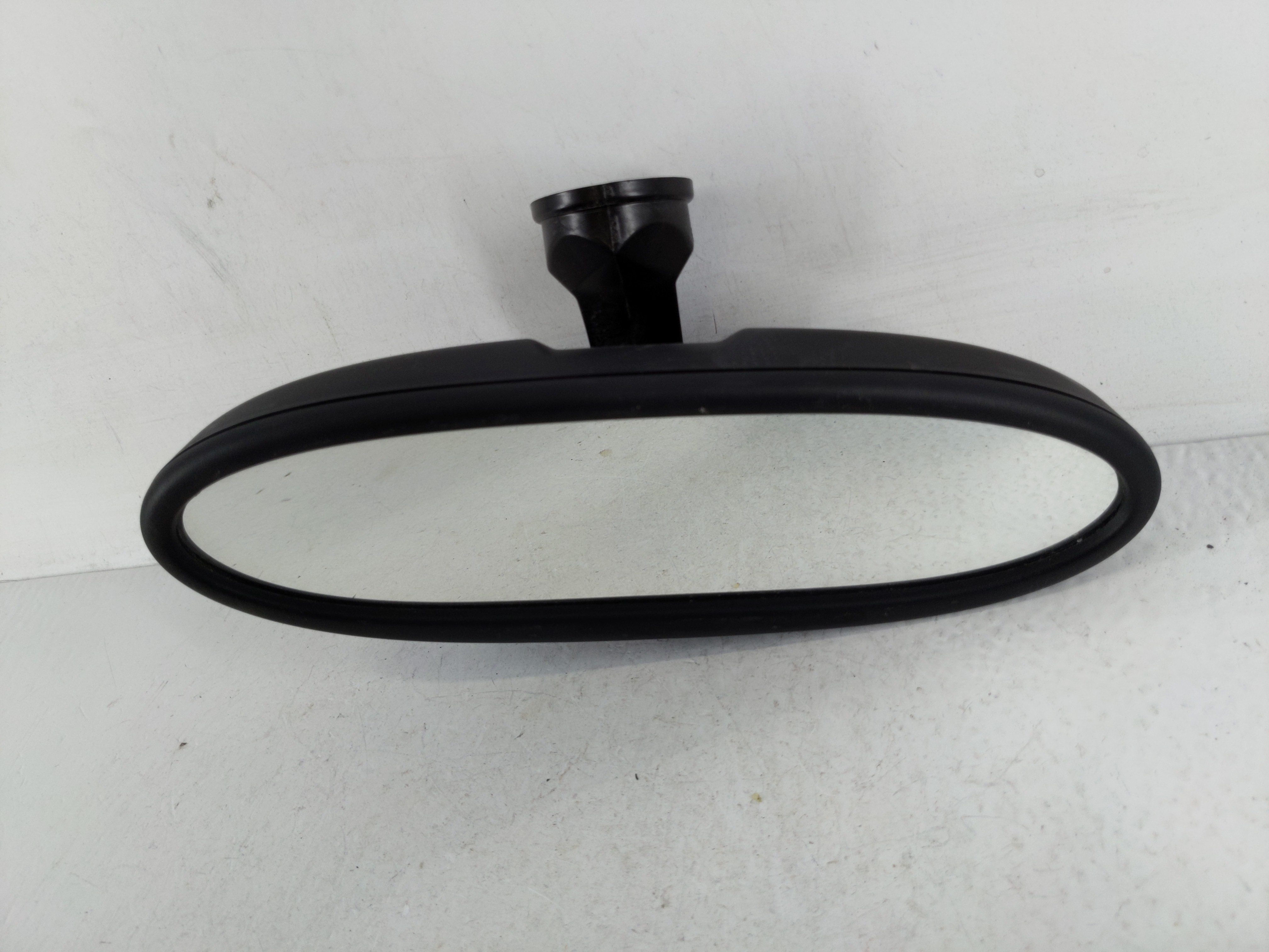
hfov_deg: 69.4
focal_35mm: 25
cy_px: 476
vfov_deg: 54.9
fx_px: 916
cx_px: 634
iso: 60
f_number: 1.73
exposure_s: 1/109
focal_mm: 4.38
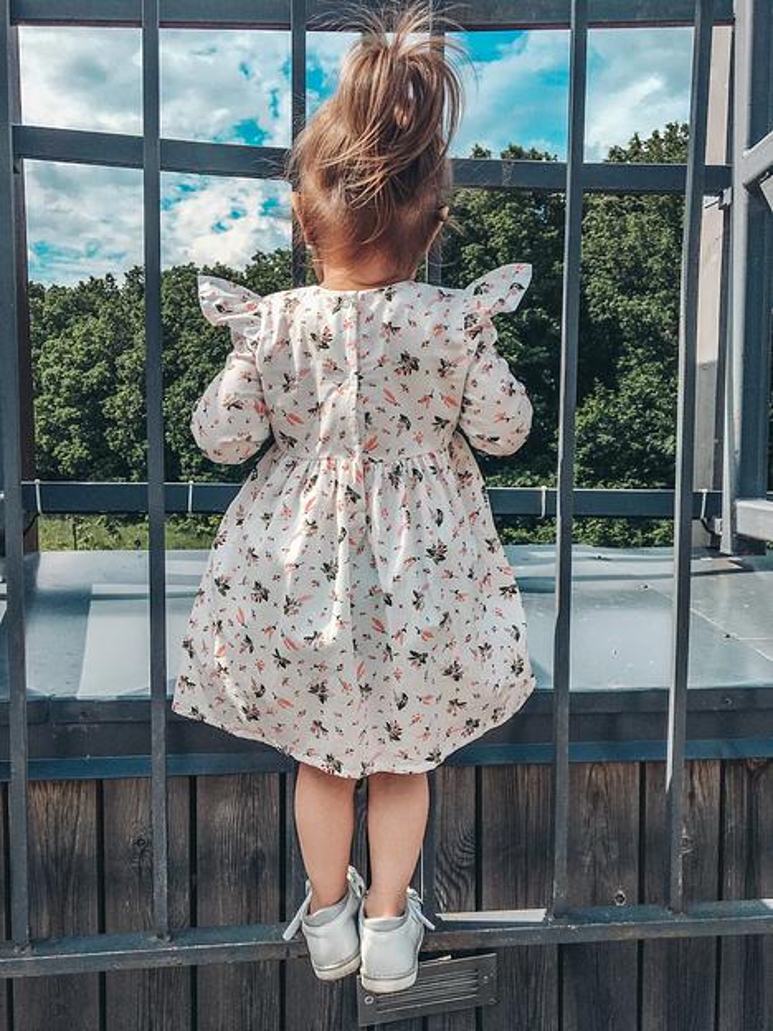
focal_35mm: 29
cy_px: 516
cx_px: 386
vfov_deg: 61.7
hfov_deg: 48.2
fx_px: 863
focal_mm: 4.15
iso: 25
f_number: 2.2
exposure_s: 1/1900
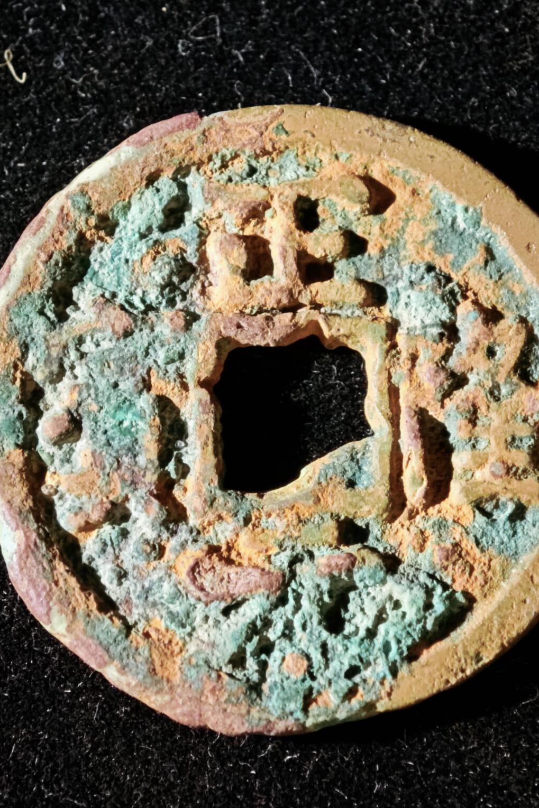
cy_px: 458
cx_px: 276
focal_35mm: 131
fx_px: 2942
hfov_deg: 10.5
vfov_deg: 15.6
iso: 400
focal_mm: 9
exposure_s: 1/100
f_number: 2
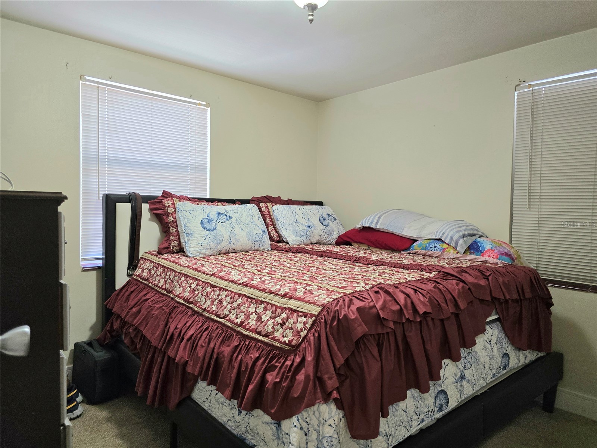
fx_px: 397
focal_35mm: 23
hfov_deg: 73.9
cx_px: 298
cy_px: 224
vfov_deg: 58.9
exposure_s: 1/120
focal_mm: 6.3
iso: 320
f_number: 1.7
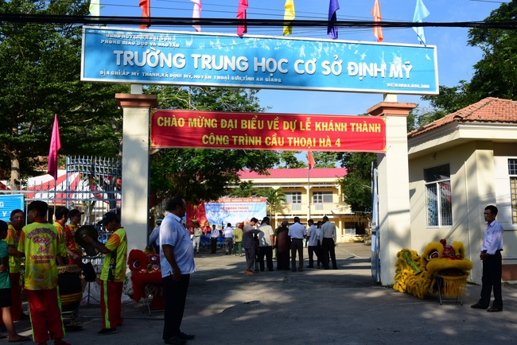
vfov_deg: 35.1
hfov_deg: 50.7
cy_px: 172
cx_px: 258
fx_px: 546
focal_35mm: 38
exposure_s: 1/125
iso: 200
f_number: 13
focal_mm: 38
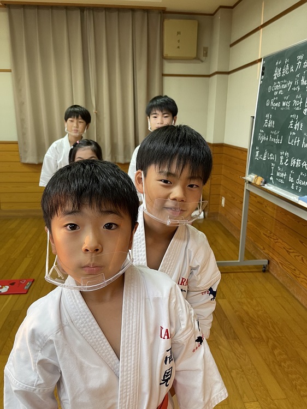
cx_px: 154
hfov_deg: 53.0
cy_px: 204
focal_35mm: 26
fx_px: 308
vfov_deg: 67.3
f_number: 1.6
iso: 200
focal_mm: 5.1
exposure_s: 1/60
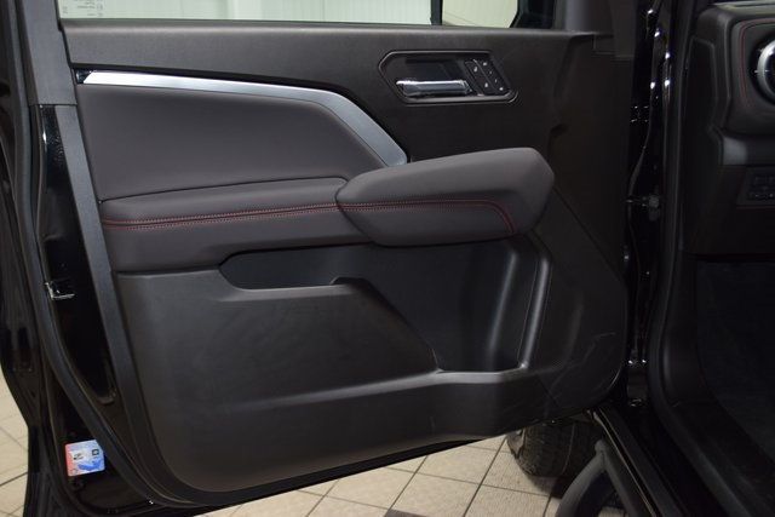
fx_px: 711
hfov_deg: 57.2
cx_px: 388
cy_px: 258
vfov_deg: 40.0
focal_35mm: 33
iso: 720
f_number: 4
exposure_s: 1/30
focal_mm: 22
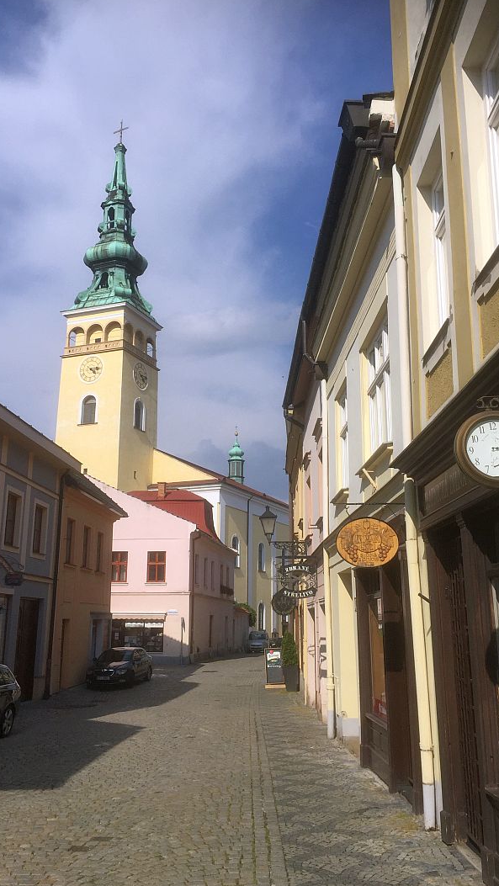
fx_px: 752
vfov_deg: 61.0
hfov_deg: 36.7
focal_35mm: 32
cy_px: 440
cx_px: 235
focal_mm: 4.15
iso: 32
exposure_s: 1/3300
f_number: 2.2
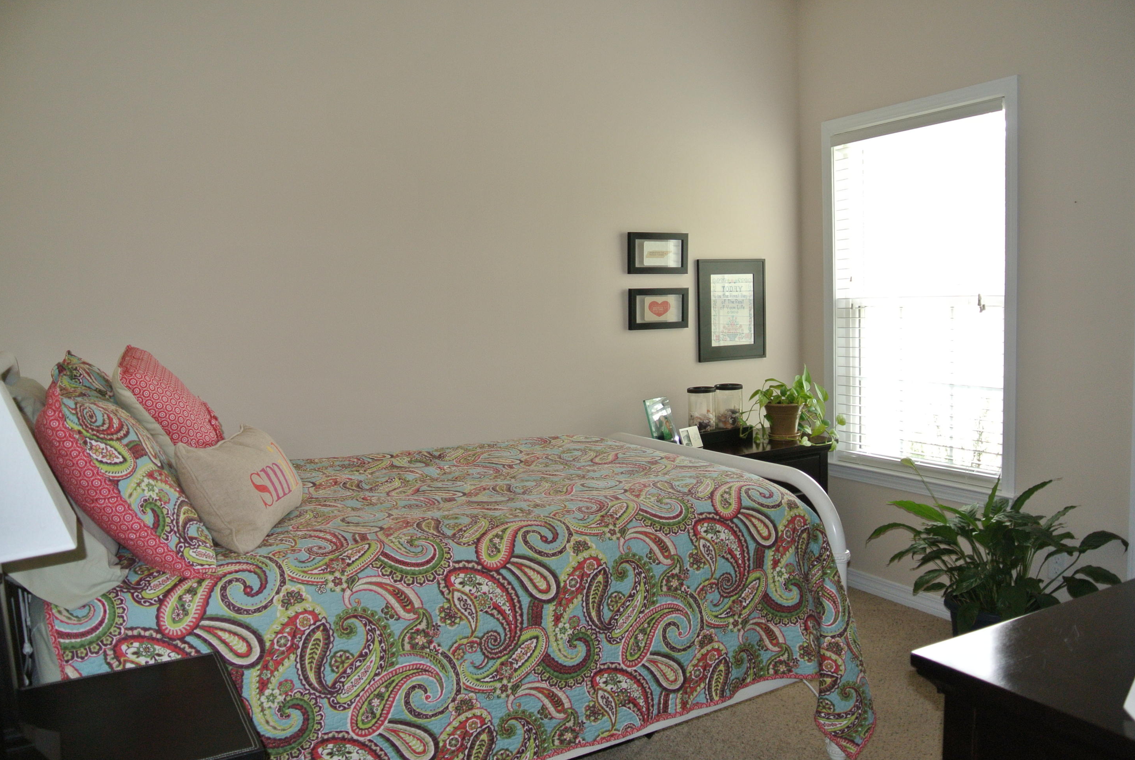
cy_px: 391
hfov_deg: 65.4
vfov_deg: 46.5
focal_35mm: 28
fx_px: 884
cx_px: 580
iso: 280
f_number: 3.5
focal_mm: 10
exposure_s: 1/60
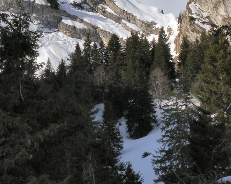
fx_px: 1189
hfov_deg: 11.1
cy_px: 65
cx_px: 82
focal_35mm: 174
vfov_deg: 8.9
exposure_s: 1/233
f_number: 7.6
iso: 50
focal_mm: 15
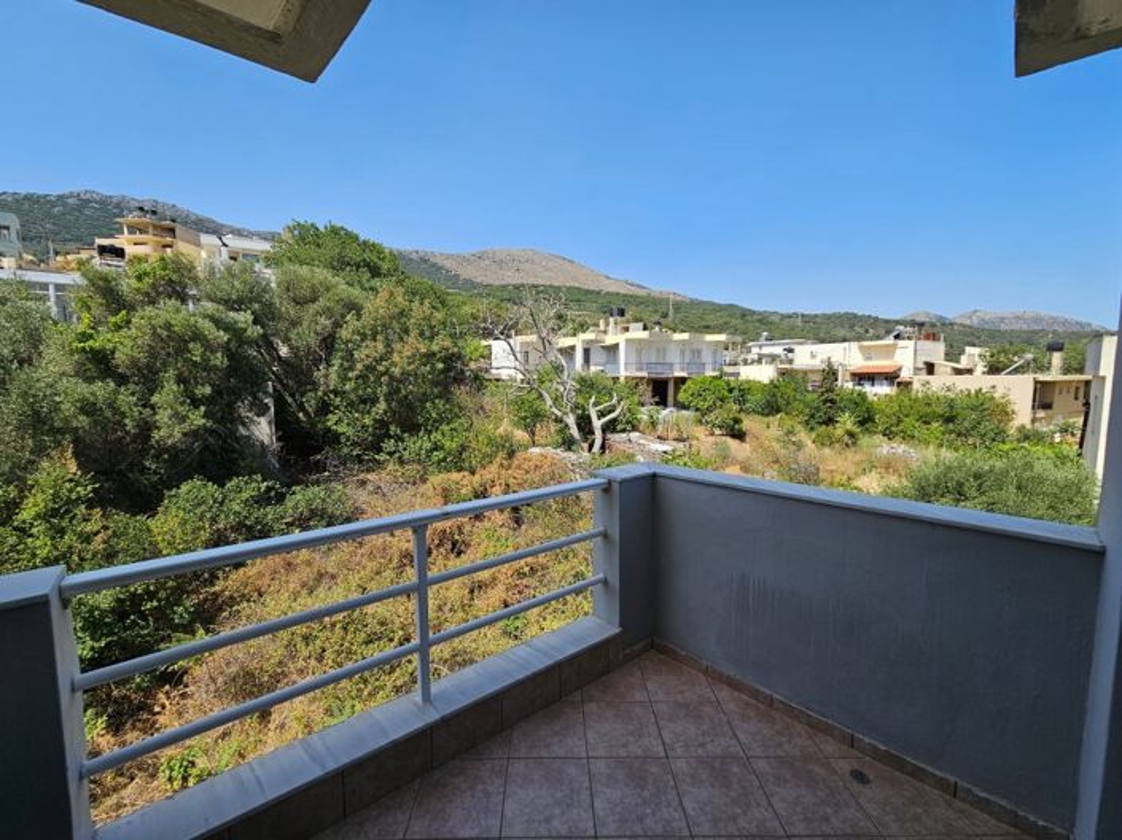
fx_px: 421
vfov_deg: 89.9
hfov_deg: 106.2
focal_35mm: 13
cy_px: 420
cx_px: 561
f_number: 2.2
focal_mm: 2.2
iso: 50
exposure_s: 1/1354
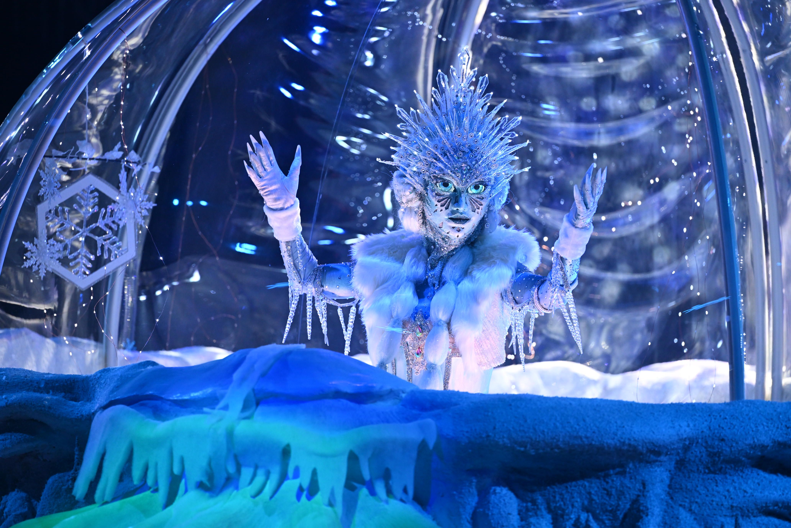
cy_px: 264
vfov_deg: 6.9
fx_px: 4394
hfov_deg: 10.3
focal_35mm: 200
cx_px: 396
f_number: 2.8
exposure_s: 1/200
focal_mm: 200
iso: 1600
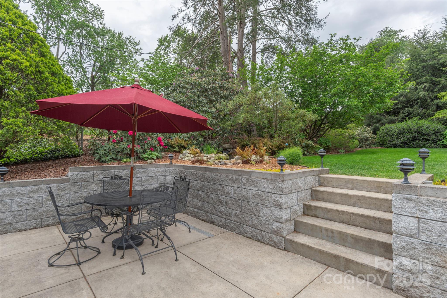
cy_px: 149
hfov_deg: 93.3
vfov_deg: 70.5
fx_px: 211
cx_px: 224
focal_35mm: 17
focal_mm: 17
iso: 320
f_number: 7.1
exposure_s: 1/400
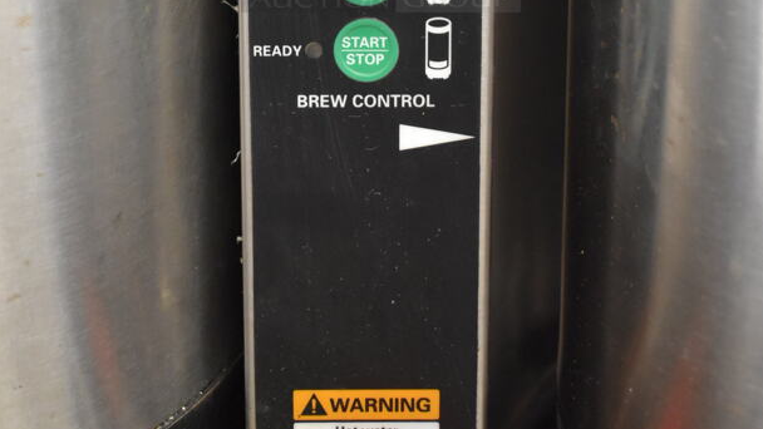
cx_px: 382
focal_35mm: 64
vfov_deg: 18.1
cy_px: -53
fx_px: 1291
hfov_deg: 32.9
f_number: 4
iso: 3200
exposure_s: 1/50
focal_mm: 27
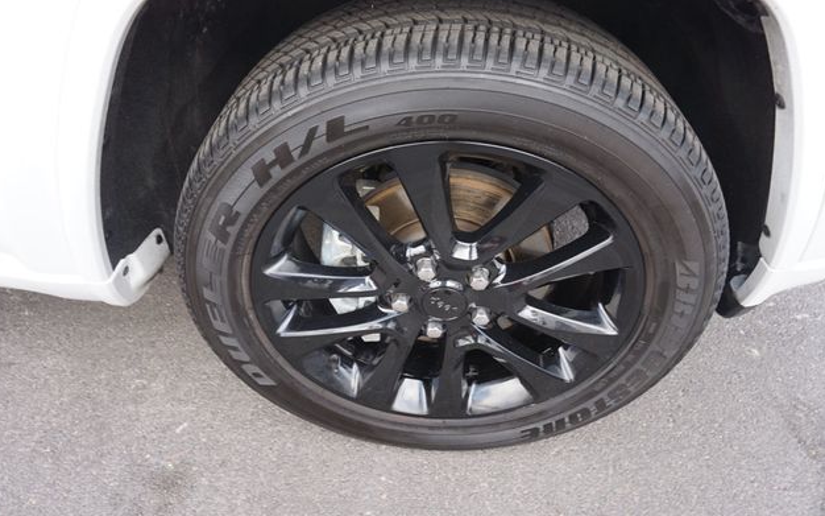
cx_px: 407
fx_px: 562
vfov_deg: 49.2
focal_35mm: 25
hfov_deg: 72.6
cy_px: 238
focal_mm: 16
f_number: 4
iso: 160
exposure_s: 1/60
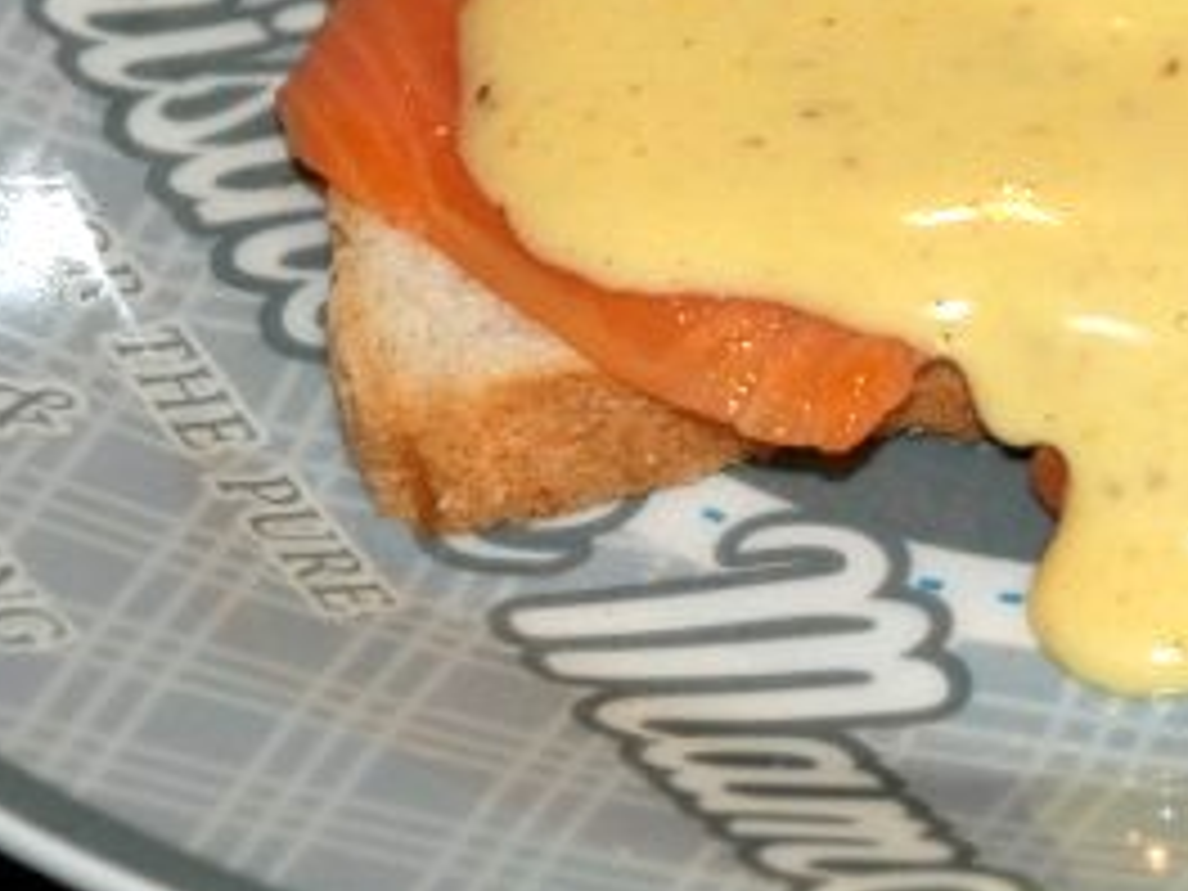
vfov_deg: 4.2
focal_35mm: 350
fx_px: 12012
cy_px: 68
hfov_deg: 5.6
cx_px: 1152
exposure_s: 1/60
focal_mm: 80
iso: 160
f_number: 5.6
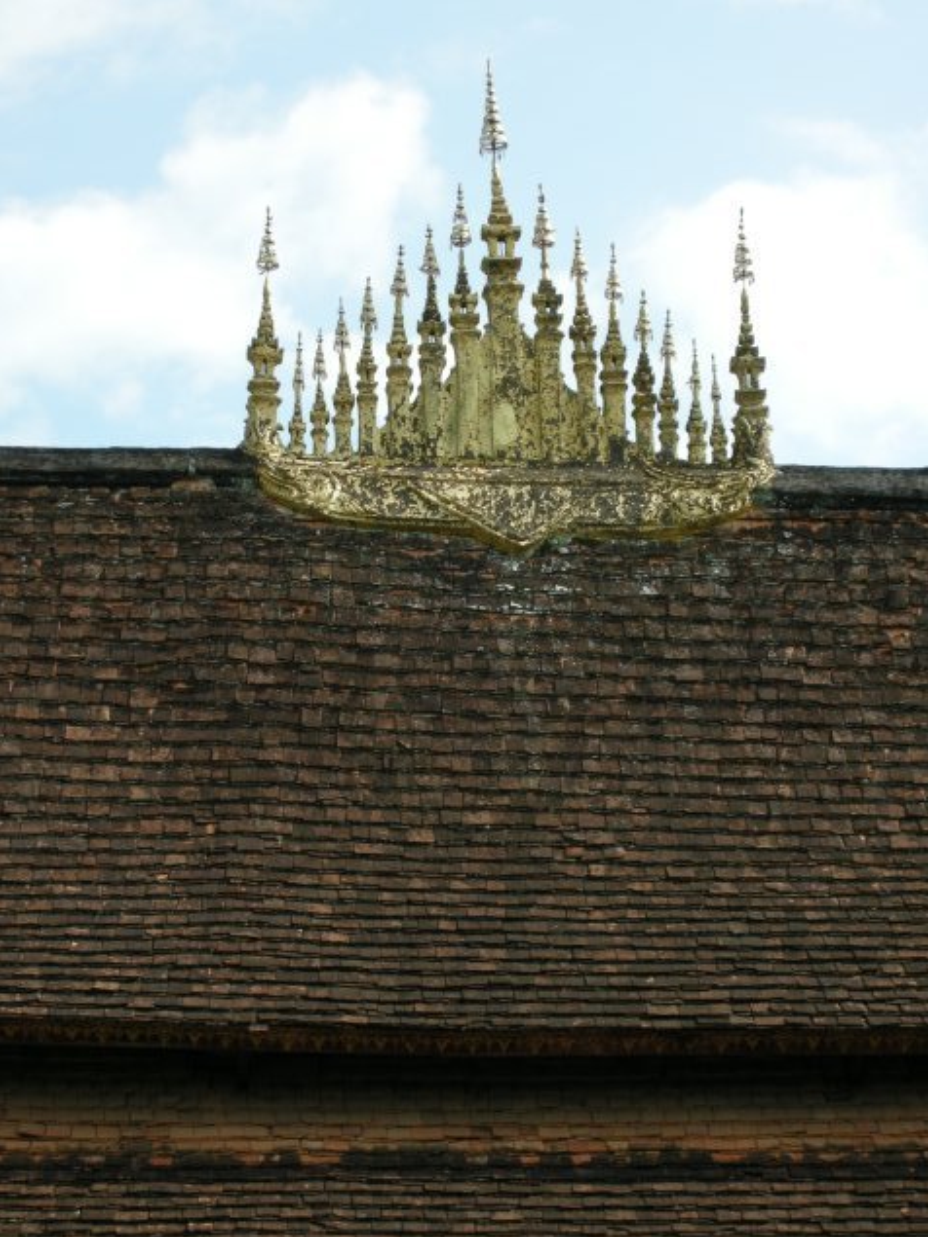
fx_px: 4541
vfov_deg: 15.5
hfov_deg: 11.7
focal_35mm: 127
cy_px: 621
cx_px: 464
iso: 64
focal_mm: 26.3
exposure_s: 1/220
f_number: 5.3
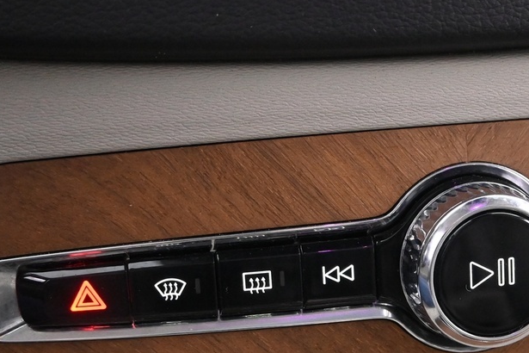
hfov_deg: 25.4
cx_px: 399
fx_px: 1161
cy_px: 276
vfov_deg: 17.2
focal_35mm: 79
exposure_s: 1/15
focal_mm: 20
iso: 3200
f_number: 3.8
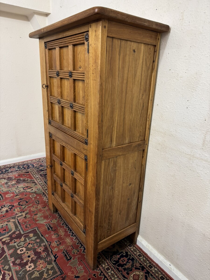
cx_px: 105
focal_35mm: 24
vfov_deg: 71.6
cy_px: 140
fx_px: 194
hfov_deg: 56.8
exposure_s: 1/50
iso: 200
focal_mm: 6.76
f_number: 1.78
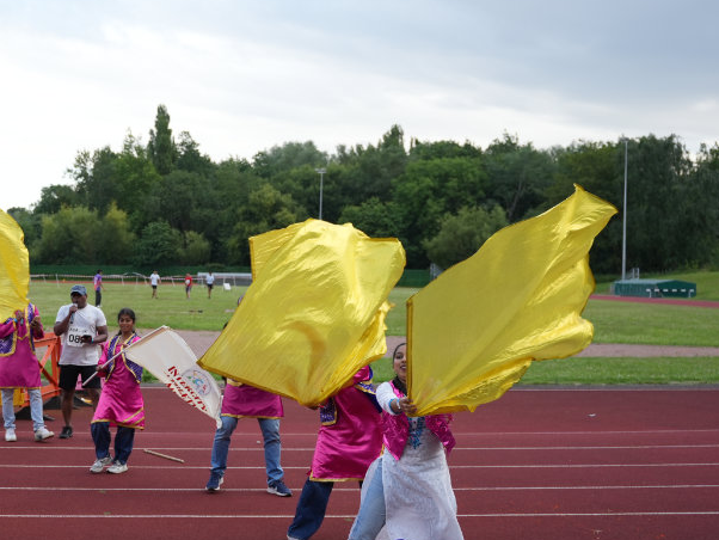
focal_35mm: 62
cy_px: 293
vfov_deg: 23.5
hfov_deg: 30.3
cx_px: 150
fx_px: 1295
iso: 250
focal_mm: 38.2
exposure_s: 1/640
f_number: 2.8
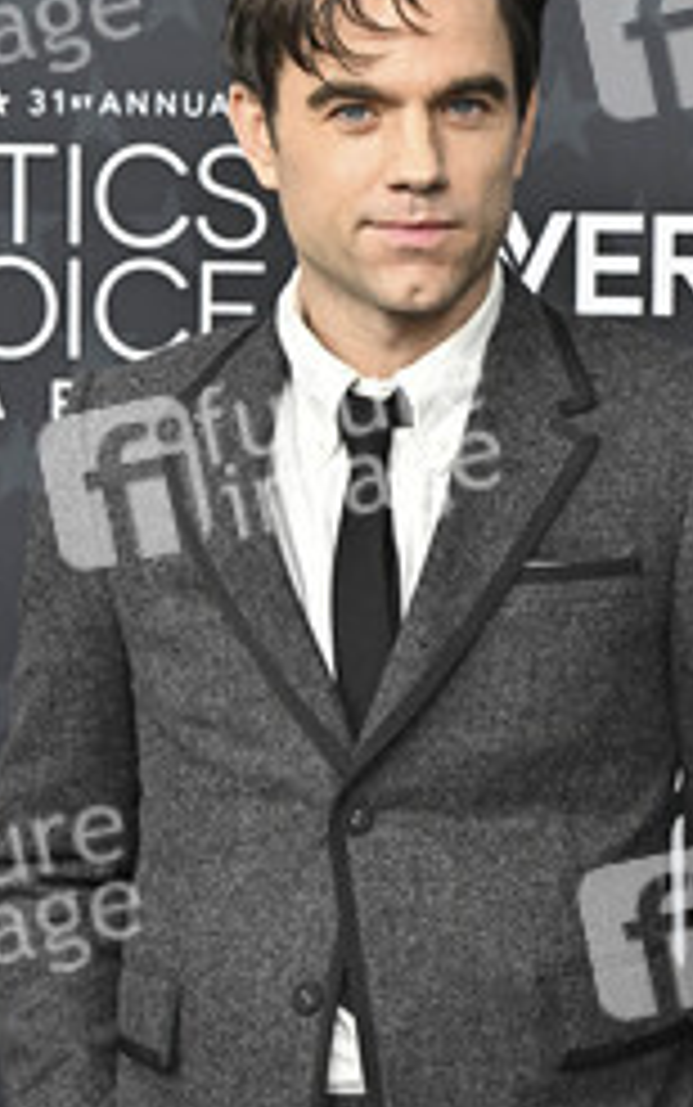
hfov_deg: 10.2
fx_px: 3894
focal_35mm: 129
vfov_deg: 16.2
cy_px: 688
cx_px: 400
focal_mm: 78
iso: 1250
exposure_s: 1/320
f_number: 5.6
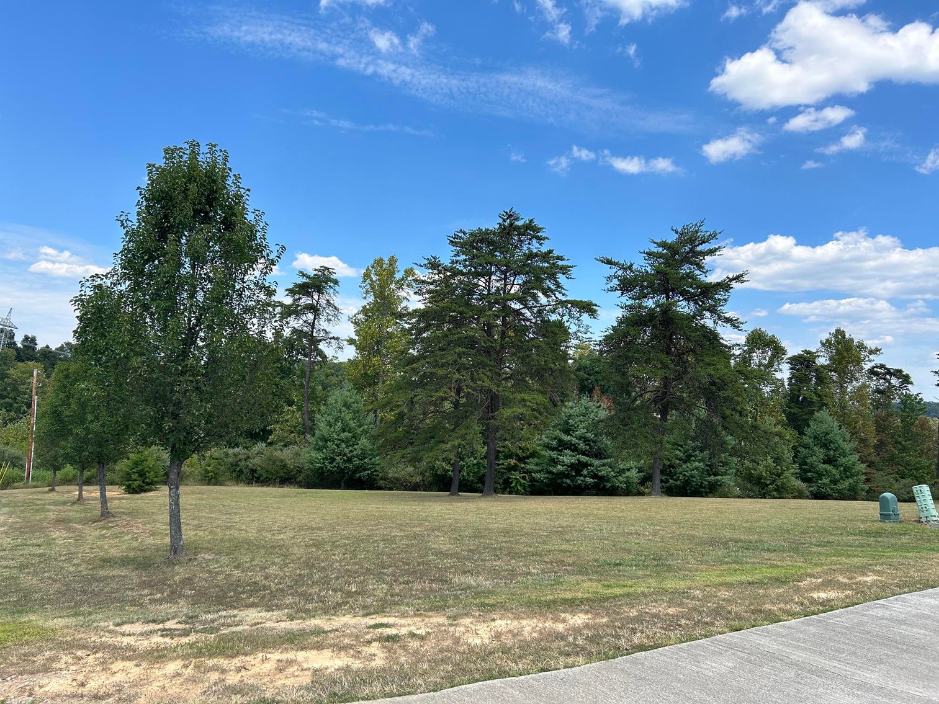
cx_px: 470
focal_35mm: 26
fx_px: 705
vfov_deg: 53.1
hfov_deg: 67.3
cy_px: 352
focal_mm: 5.7
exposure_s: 1/2762
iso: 50
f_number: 1.5
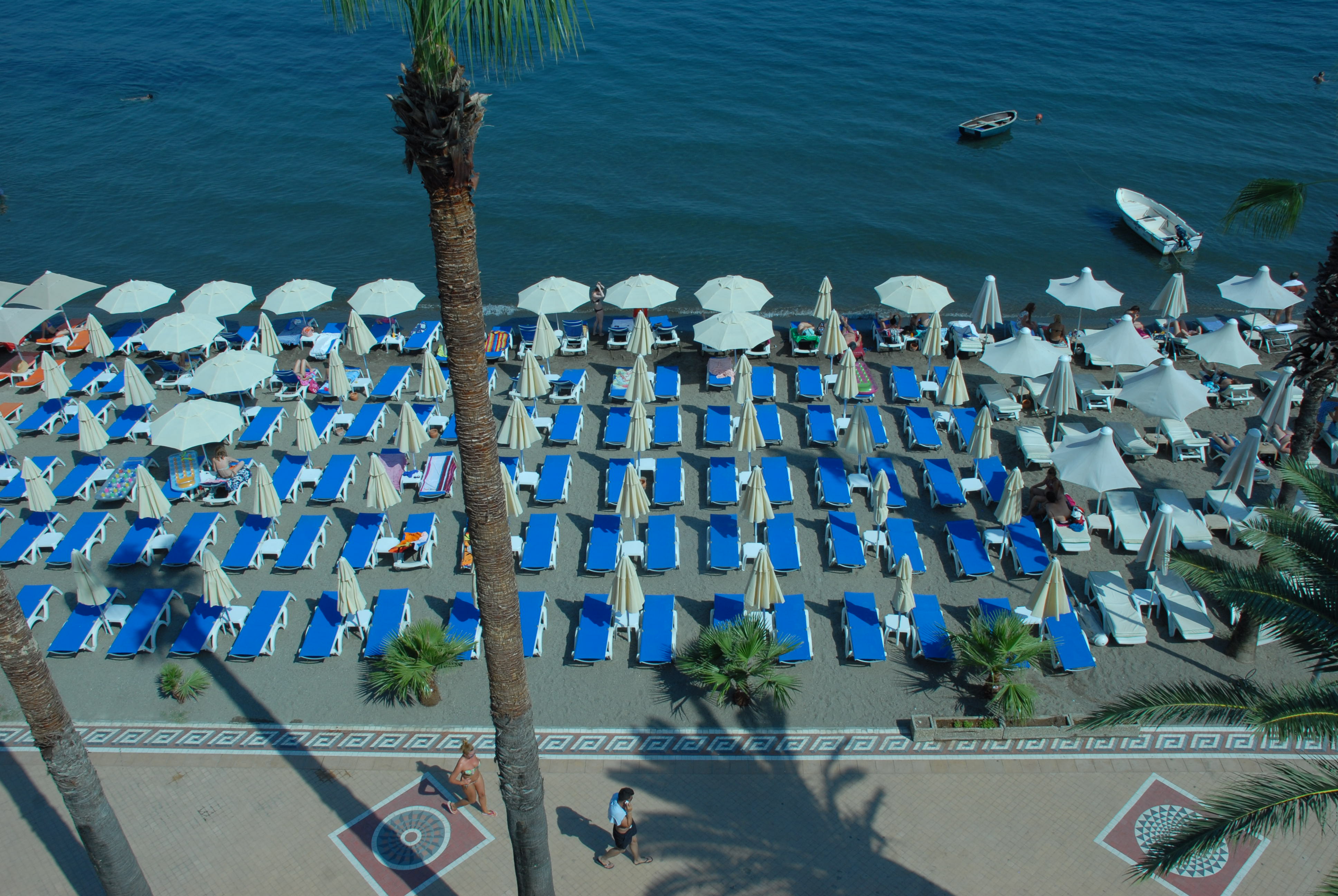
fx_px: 1116
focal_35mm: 30
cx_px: 669
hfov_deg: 61.9
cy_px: 448
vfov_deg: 43.7
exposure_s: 1/250
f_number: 9
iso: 125
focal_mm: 20
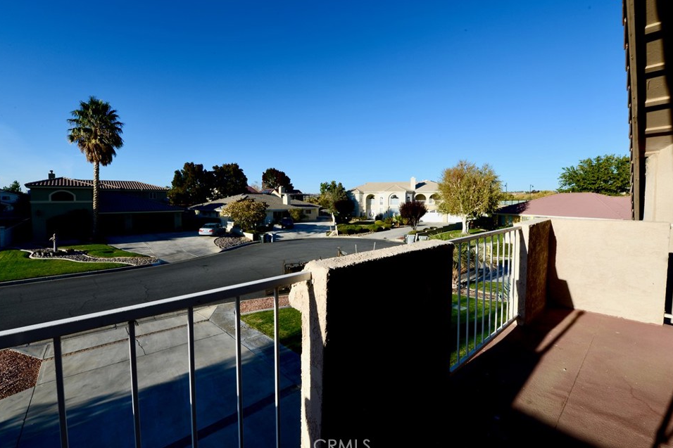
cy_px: 216
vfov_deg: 77.3
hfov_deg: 100.3
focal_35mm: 15
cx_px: 318
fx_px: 280
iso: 100
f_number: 20
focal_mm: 14
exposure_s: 1/50
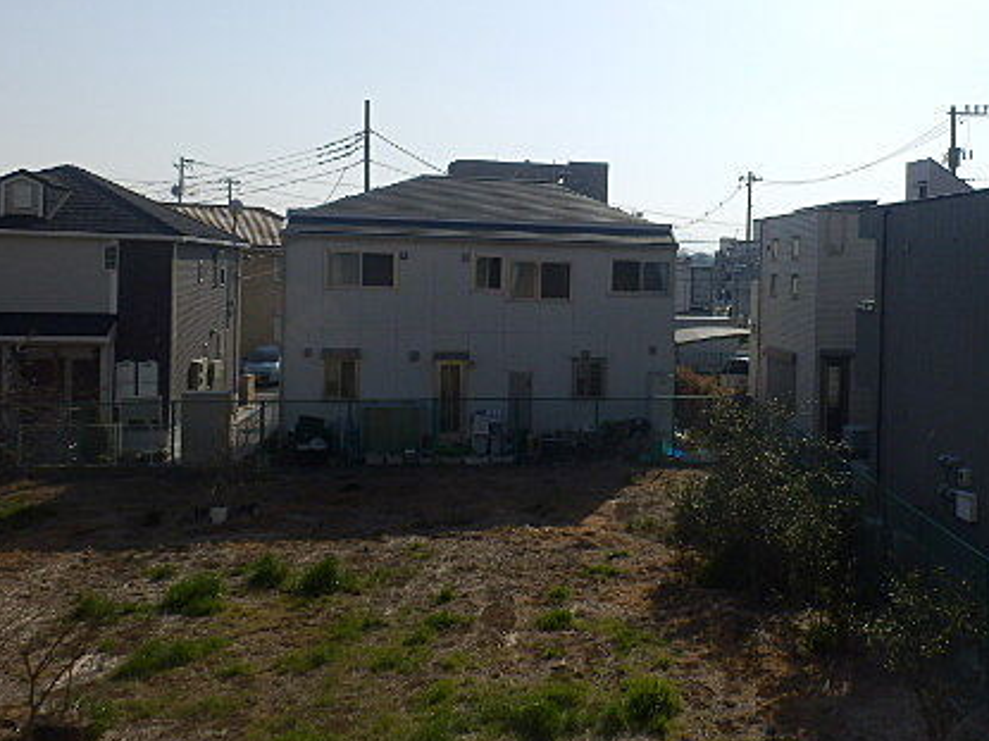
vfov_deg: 38.5
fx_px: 1057
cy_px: 295
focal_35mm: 37
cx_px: 744
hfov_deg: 48.2
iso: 125
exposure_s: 1/500
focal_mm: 4.2
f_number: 7.9
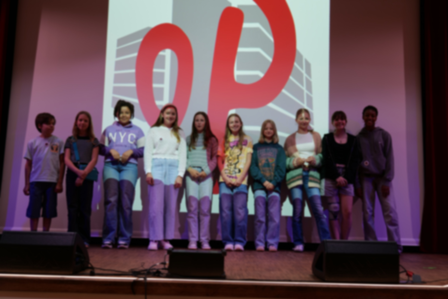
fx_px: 510
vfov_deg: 32.6
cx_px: 224
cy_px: 150
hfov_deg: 47.4
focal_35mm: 41
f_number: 4.8
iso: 400
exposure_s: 1/25
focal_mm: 41
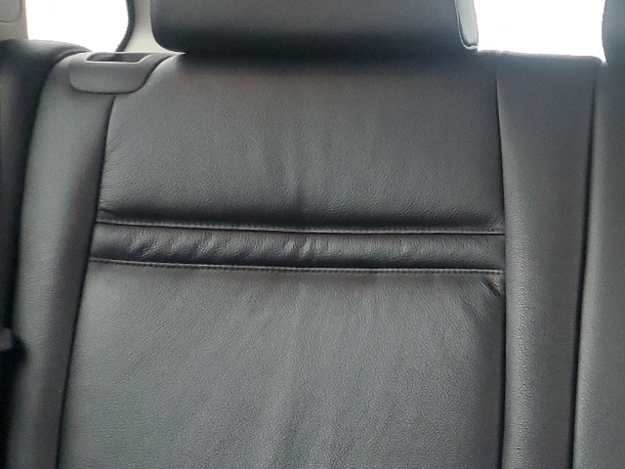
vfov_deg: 22.4
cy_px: 347
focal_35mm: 65
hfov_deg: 26.1
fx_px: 1174
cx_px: 778
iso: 255
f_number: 1.5
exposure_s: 1/60.2
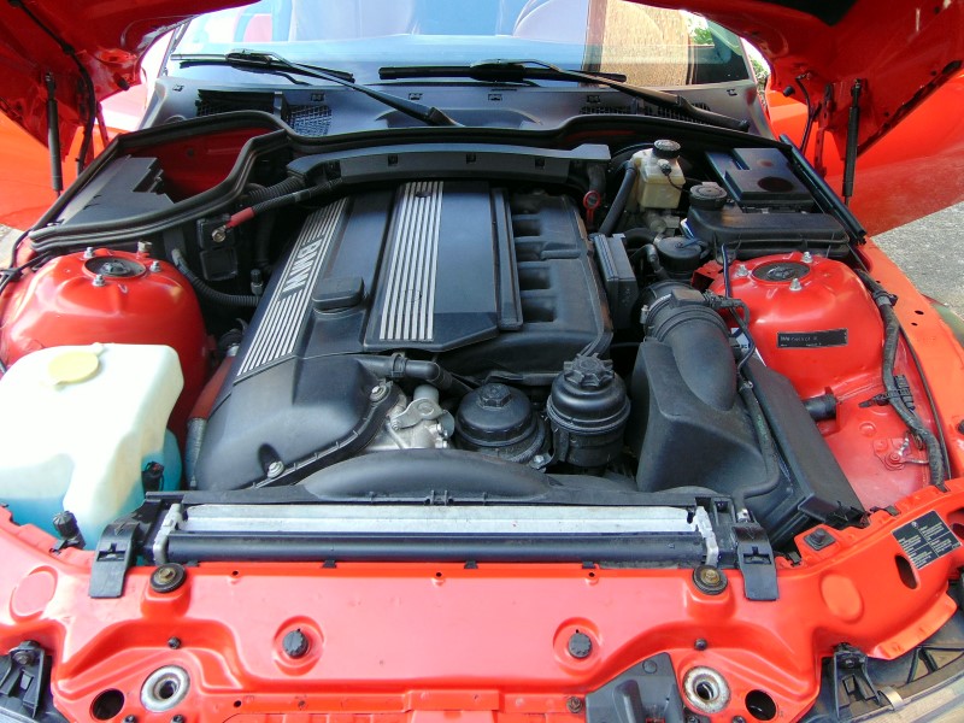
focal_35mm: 25
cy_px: 362
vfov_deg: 54.9
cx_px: 482
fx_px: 696
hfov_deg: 69.4
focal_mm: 4.5
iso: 80
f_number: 3
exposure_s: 1/50
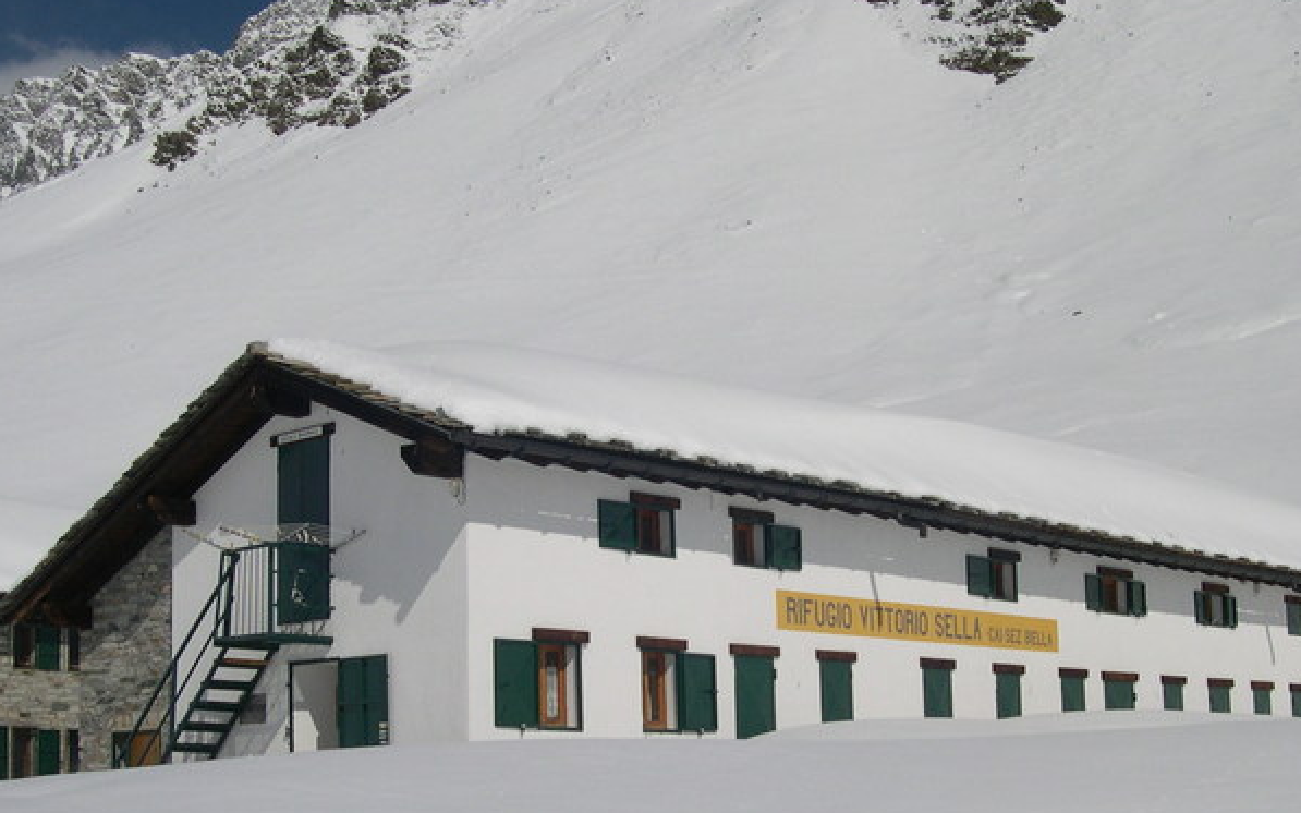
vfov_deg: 23.9
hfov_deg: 37.5
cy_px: 521
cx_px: 643
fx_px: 1914
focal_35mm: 54
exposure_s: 1/1000
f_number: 7.6
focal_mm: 8
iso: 100
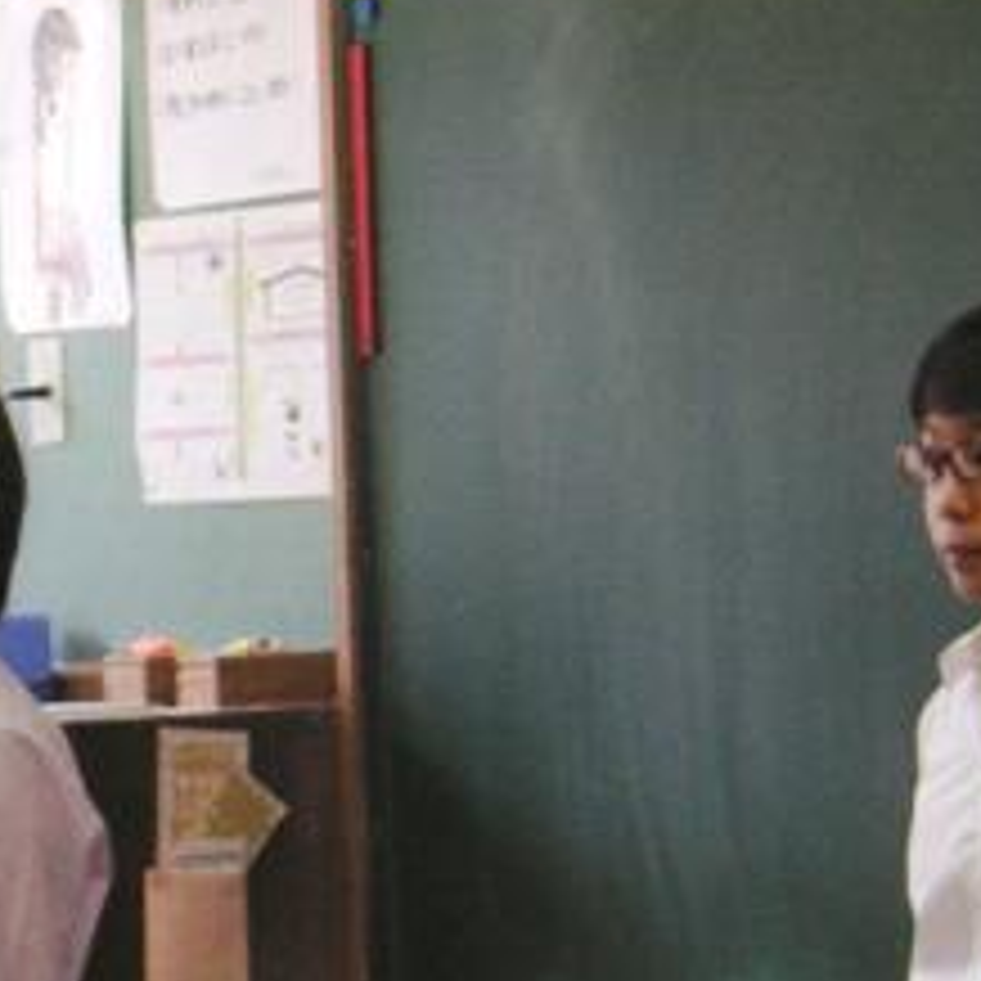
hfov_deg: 11.0
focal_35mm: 158
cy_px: 693
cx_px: 248
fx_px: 5066
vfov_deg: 11.0
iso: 100
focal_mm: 14.4
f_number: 4.7
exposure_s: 1/90
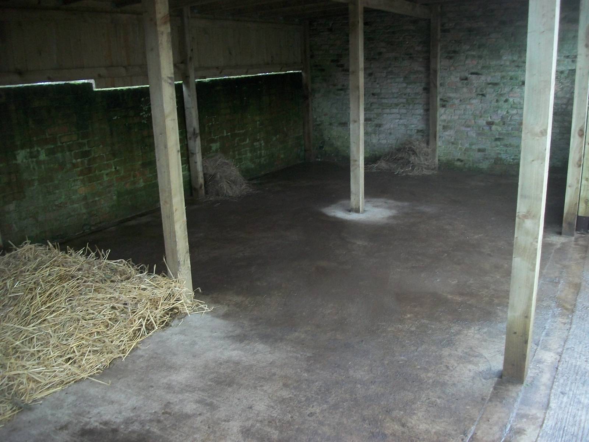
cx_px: 294
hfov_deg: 56.8
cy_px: 221
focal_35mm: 32
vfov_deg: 44.2
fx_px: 544
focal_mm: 5.7
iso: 220
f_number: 2.9
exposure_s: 1/8
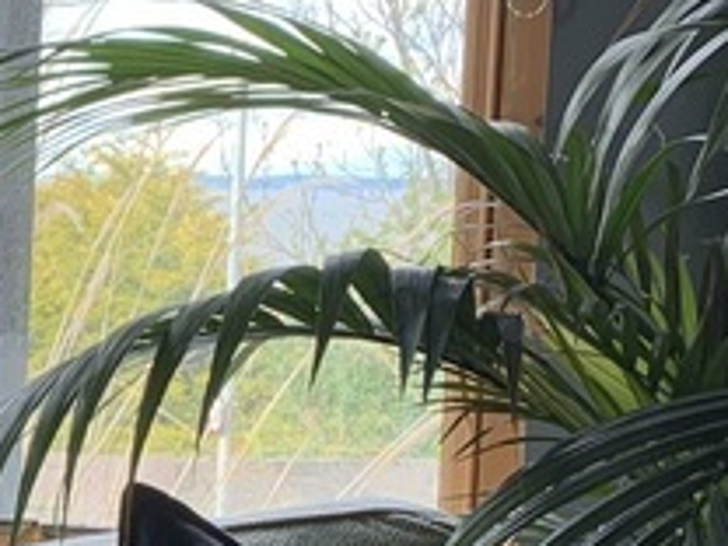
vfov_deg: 11.4
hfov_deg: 13.4
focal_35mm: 128
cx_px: -676
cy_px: 640
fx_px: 2692
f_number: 1.8
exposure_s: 1/122
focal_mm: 4.25
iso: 25
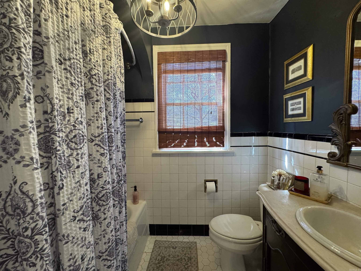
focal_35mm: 14
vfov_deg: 85.7
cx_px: 180
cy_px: 136
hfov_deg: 102.1
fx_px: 146
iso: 320
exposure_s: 1/60
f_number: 2.2
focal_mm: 2.22
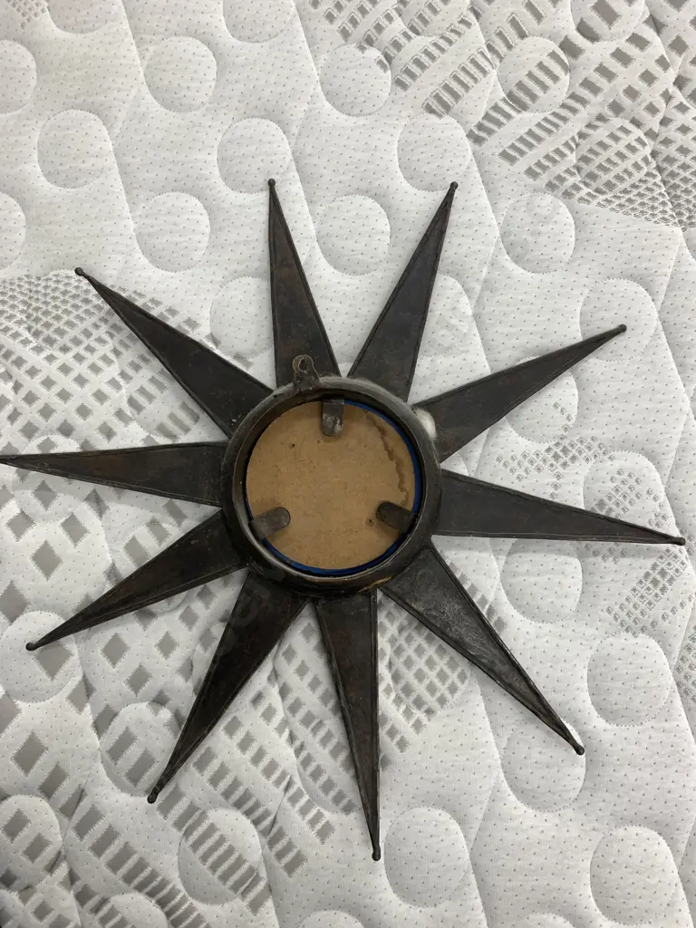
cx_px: 348
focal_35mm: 26
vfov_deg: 67.3
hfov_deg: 53.1
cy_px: 464
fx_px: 697
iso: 64
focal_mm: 4.25
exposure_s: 1/100
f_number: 1.8
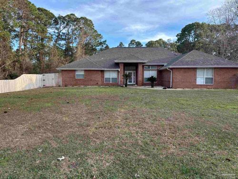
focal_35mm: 26
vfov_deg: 53.1
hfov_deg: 67.3
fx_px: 179
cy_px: 90
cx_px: 119
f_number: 1.6
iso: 50
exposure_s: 1/293
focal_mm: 5.96
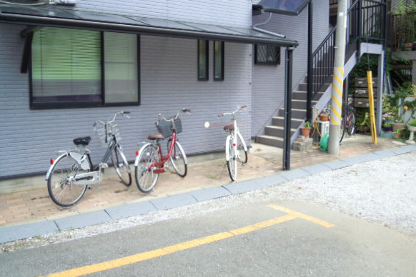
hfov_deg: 58.7
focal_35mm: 32
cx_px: 208
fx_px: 370
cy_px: 107
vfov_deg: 40.9
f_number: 2.7
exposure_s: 1/320
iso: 100
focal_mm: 5
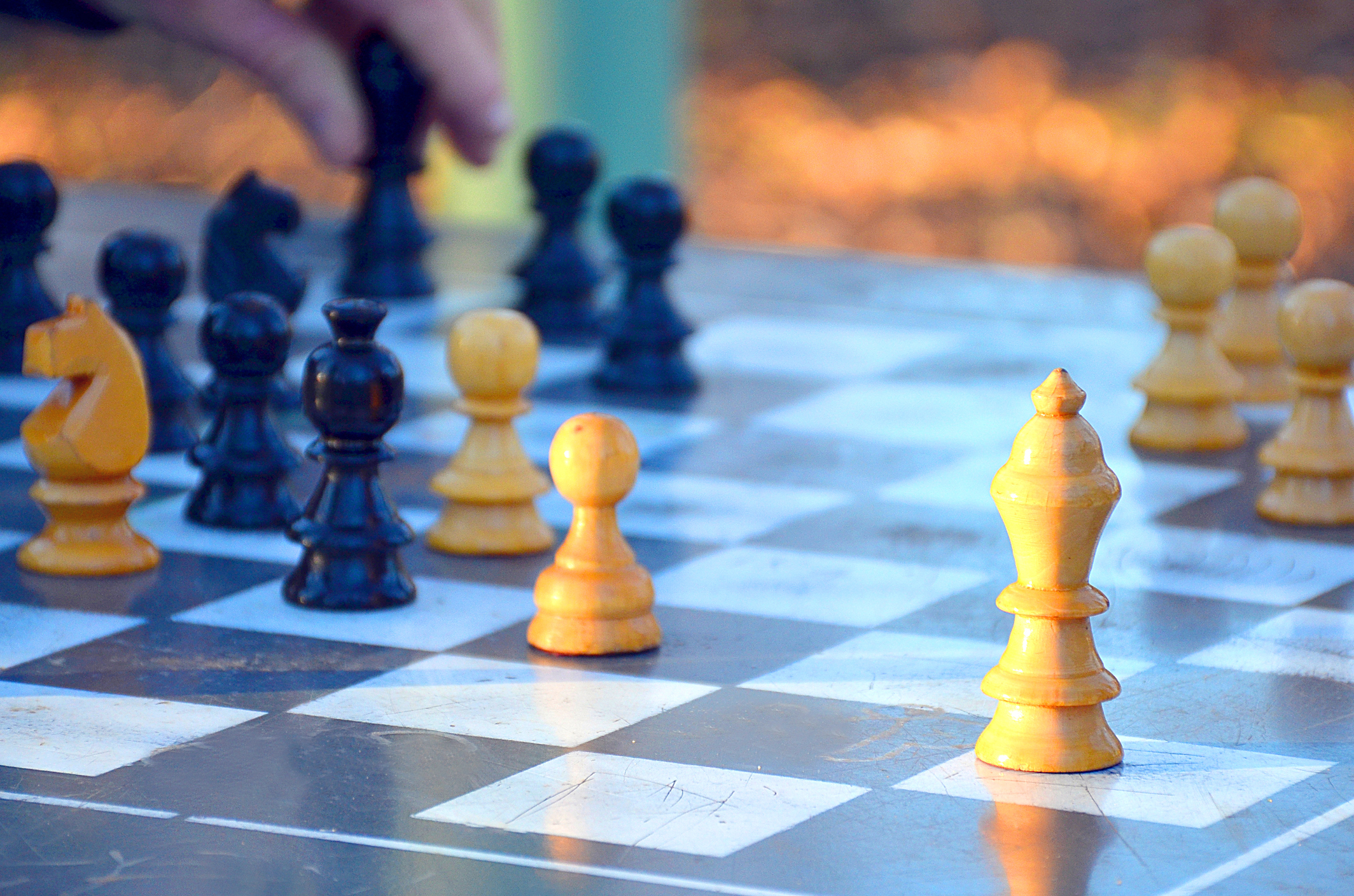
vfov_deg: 6.5
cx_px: 677
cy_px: 448
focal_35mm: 210
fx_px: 7881
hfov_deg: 9.8
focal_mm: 140
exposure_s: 1/200
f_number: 5.6
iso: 250
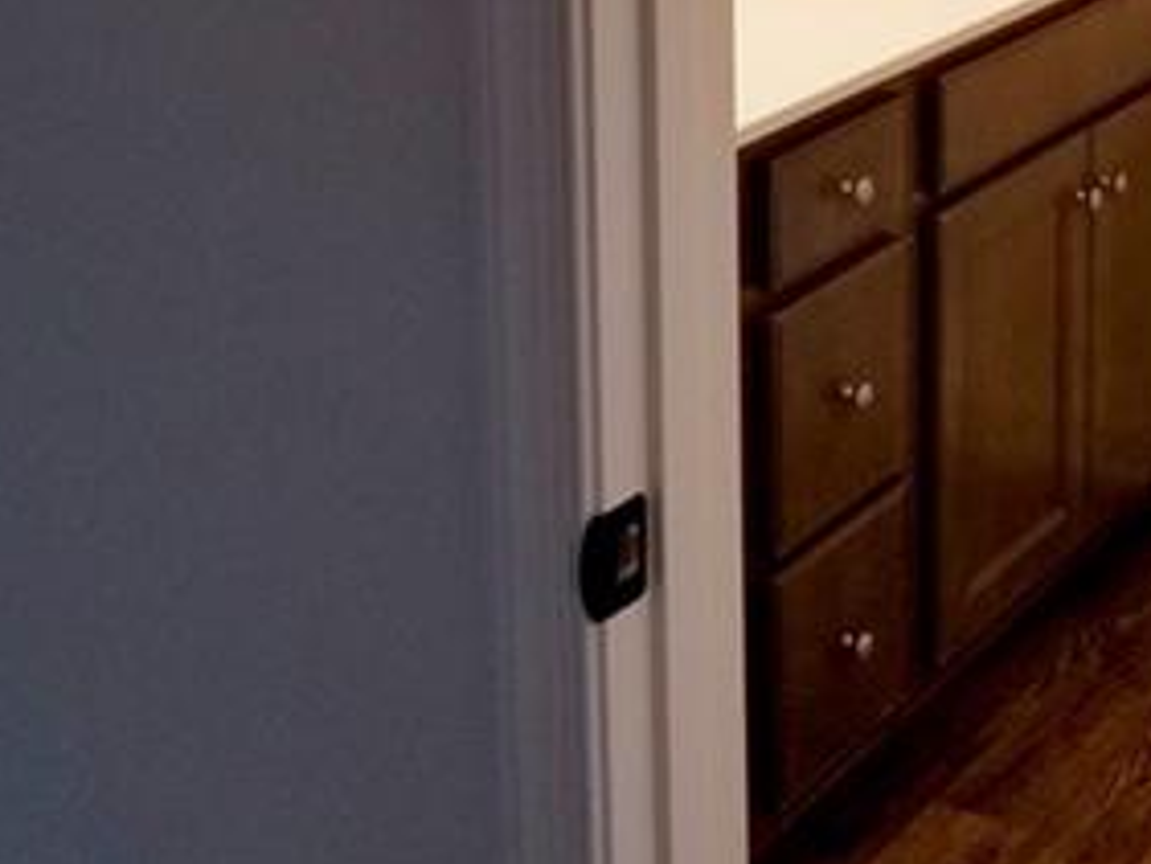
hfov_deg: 26.3
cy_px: -168
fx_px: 2362
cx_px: 1077
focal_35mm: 71
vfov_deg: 19.5
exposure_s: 1/120
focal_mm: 4.25
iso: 80
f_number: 1.7
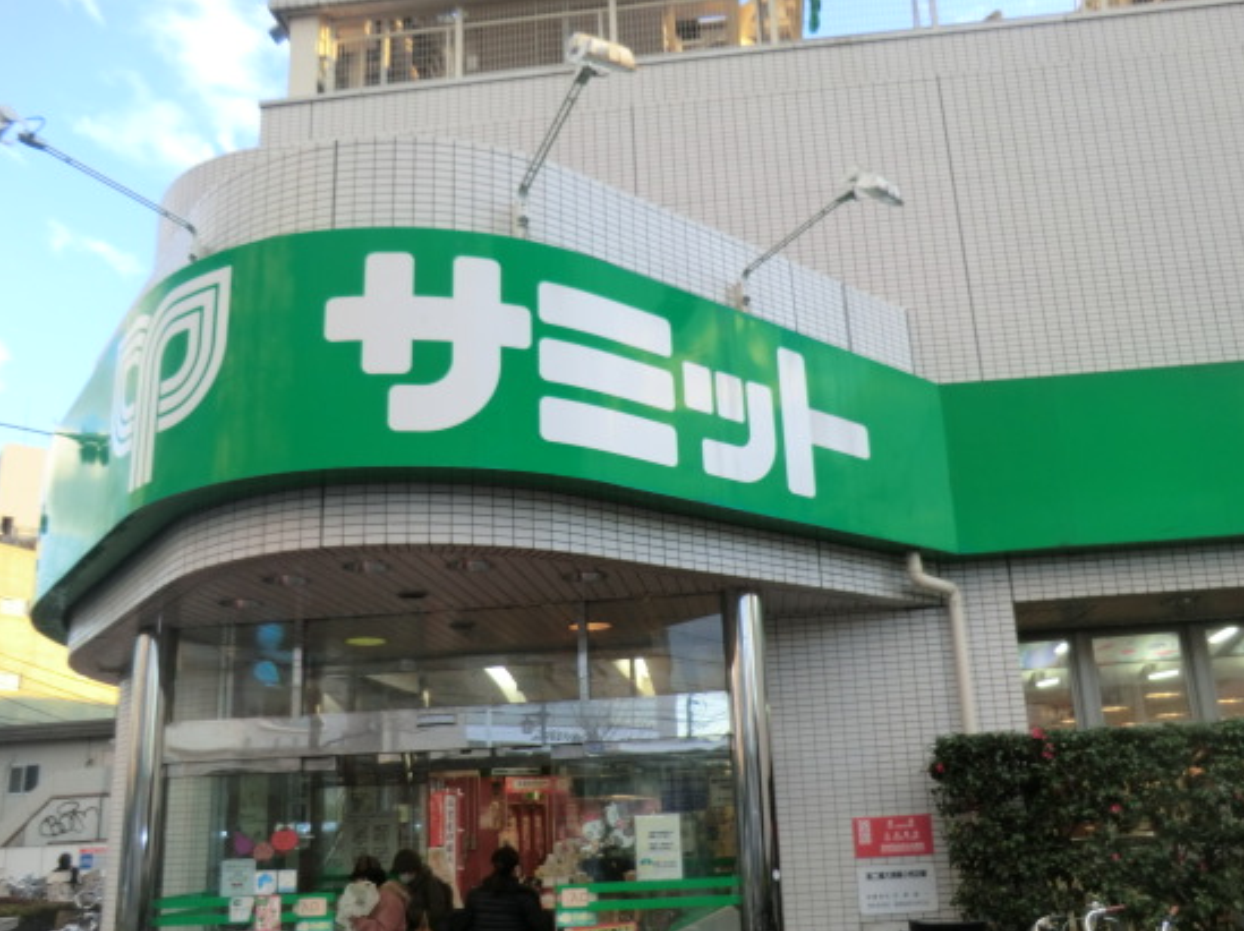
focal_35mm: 28
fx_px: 1006
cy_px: 541
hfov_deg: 63.4
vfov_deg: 49.5
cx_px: 671
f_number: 3.2
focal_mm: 4.3
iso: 80
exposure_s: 1/60
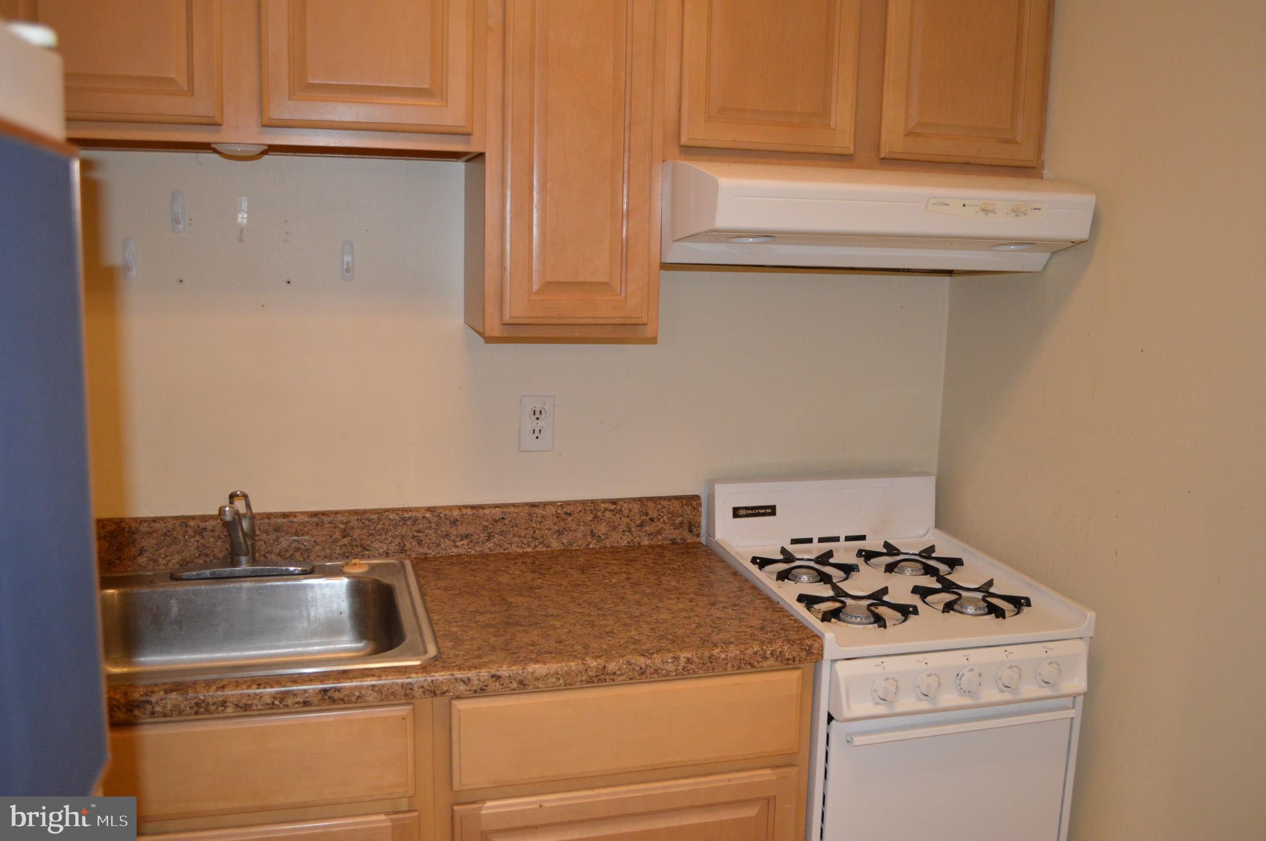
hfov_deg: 62.0
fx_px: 1054
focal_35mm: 30
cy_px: 420
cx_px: 633
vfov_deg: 43.5
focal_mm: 20
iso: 1250
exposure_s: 1/60
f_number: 3.8
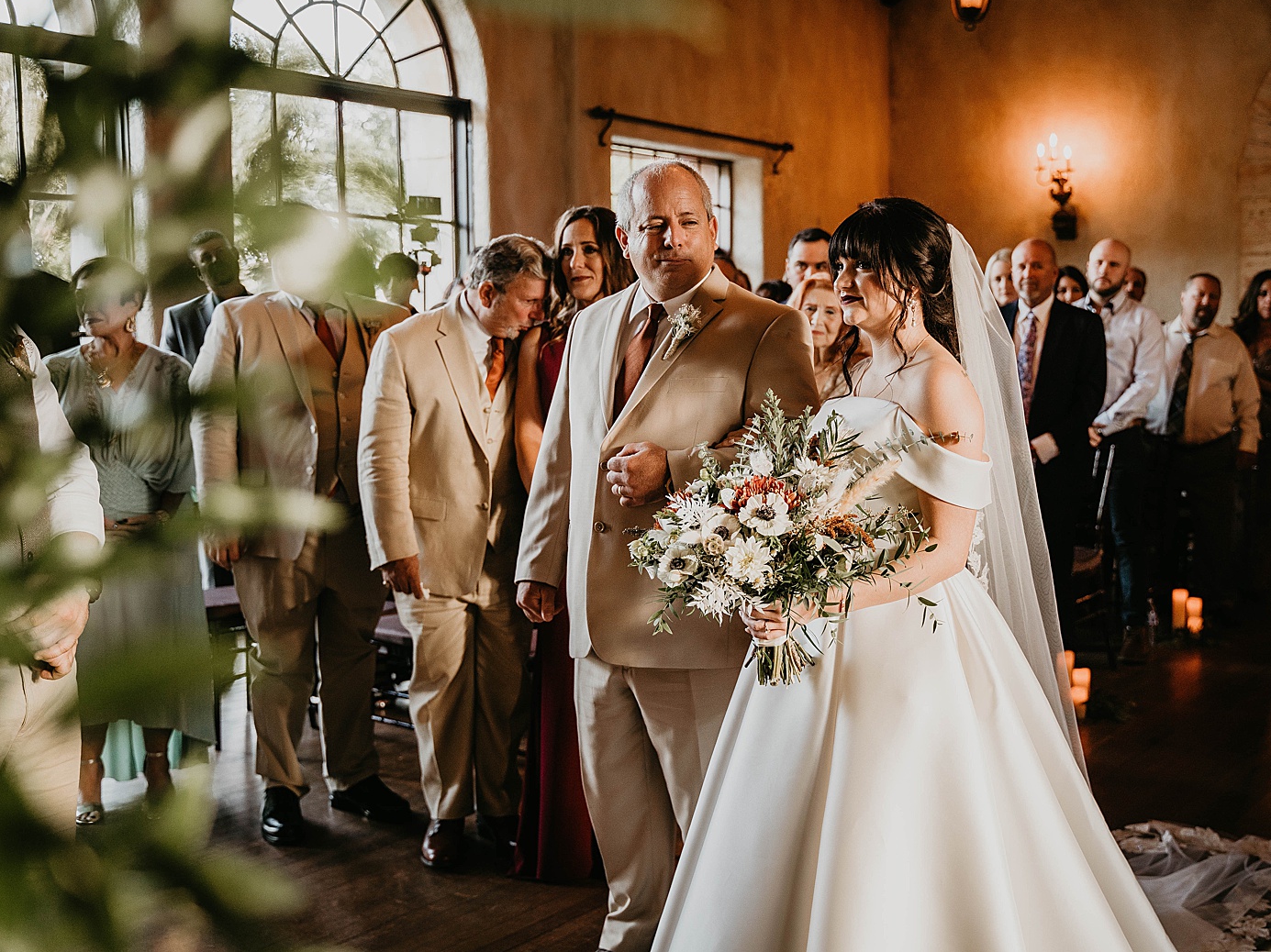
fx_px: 1468
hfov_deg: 46.7
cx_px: 719
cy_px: 464
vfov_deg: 35.9
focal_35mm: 40
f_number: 2.8
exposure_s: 1/125
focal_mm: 36
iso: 1000
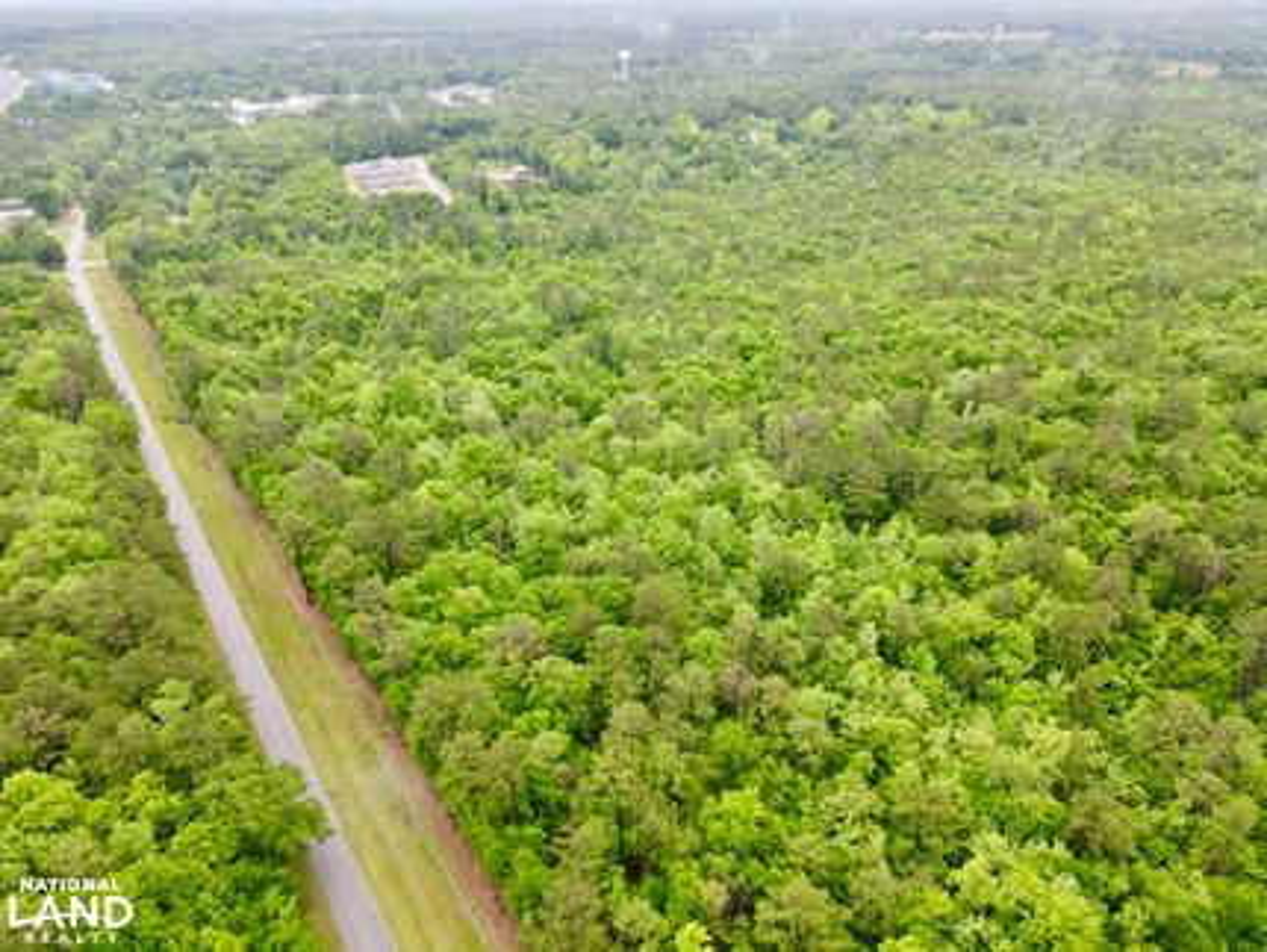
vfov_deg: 56.9
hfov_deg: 71.6
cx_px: 634
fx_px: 879
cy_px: 476
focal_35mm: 24
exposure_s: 1/50
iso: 100
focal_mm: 4.5
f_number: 2.8
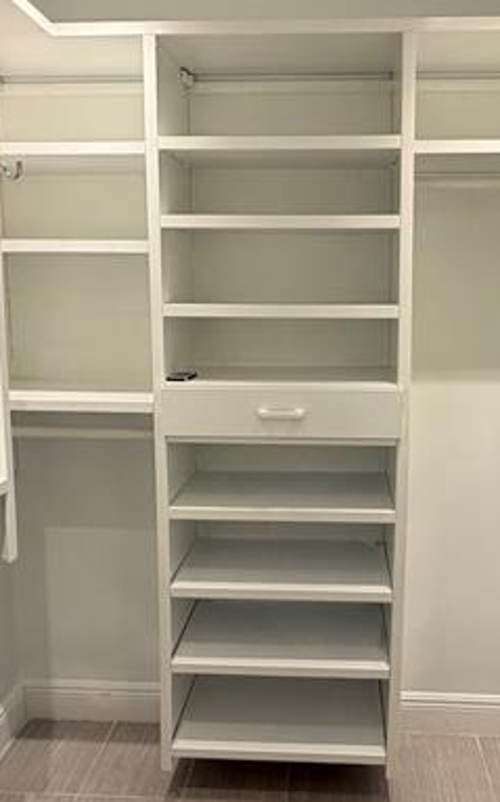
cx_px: 312
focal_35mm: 31
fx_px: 677
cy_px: 377
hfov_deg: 40.3
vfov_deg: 61.2
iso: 160
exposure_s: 1/120
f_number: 2.2
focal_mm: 2.22
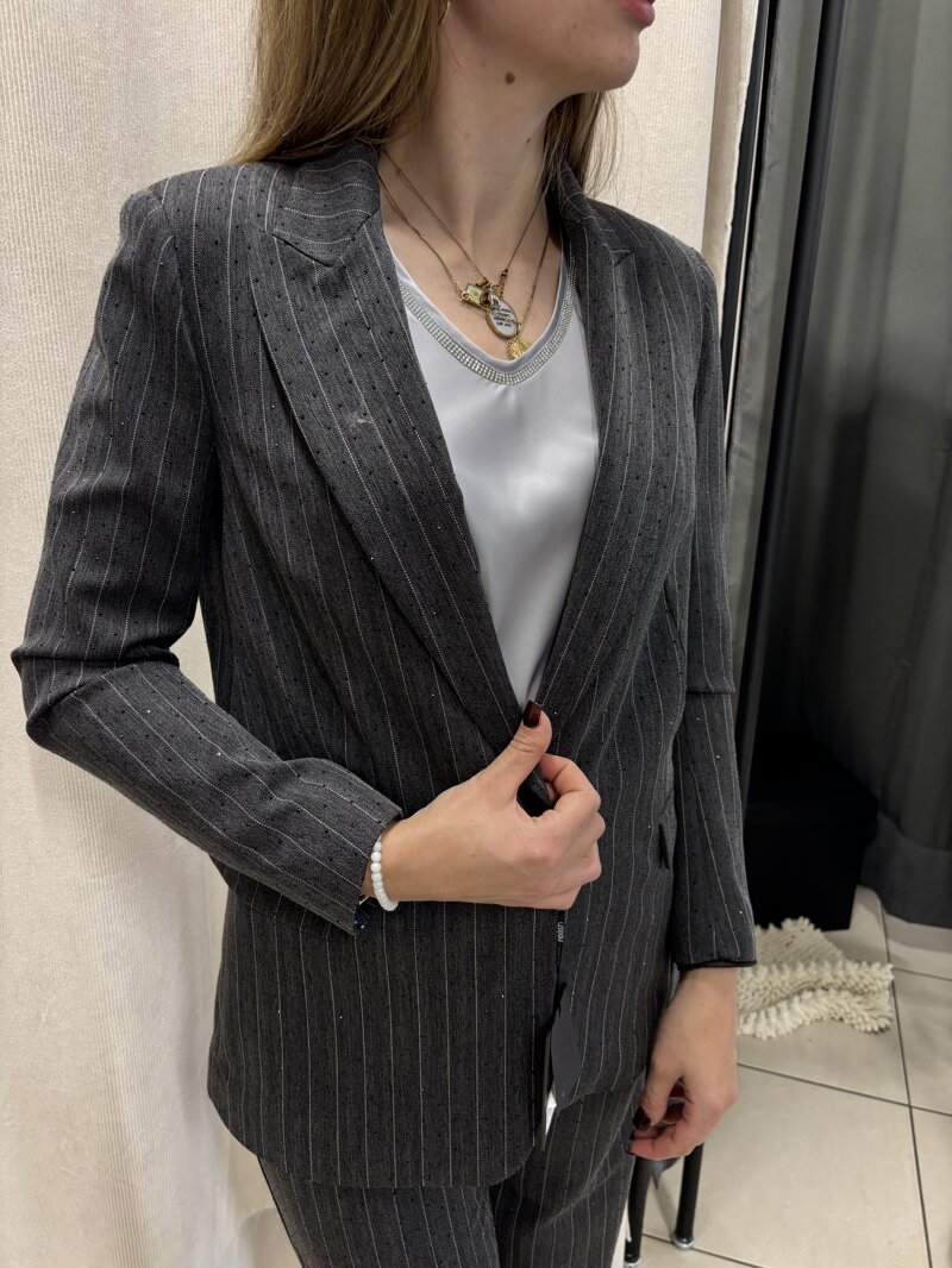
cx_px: 476
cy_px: 634
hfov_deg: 53.1
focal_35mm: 26
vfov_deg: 67.3
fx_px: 953
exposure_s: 1/50
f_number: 1.6
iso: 160
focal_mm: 5.96
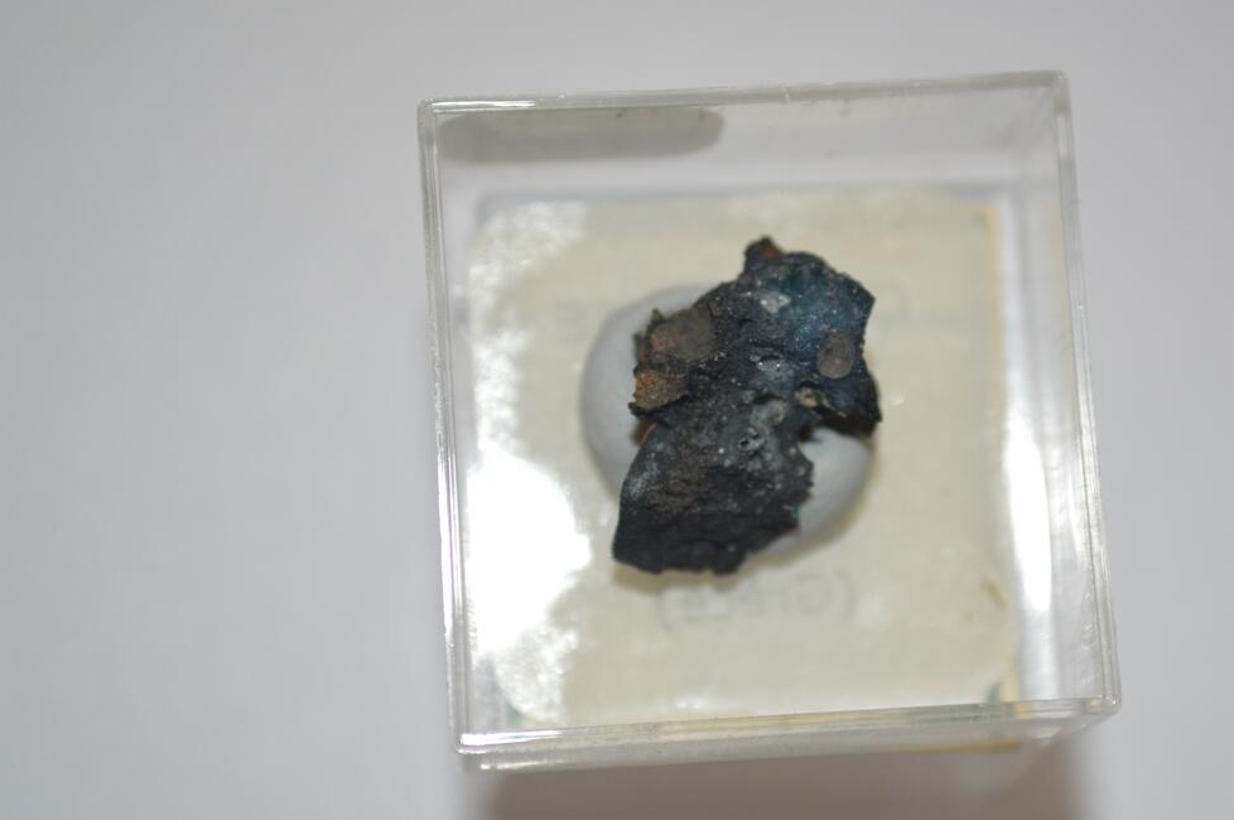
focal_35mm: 92
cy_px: 401
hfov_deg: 22.1
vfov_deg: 14.8
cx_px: 780
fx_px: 3150
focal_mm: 48
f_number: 5.3
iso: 560
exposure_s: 1/60
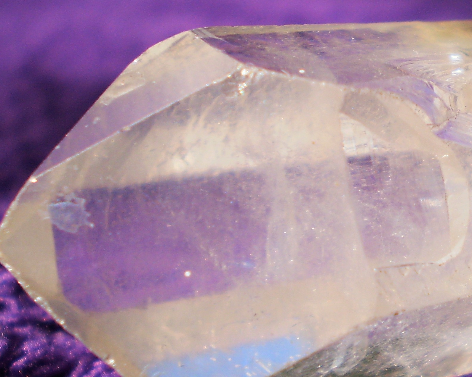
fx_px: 1173
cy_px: 201
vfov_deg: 18.3
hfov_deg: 22.4
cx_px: 385
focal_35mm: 84
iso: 64
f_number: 3.5
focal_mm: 7.4
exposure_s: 1/1000
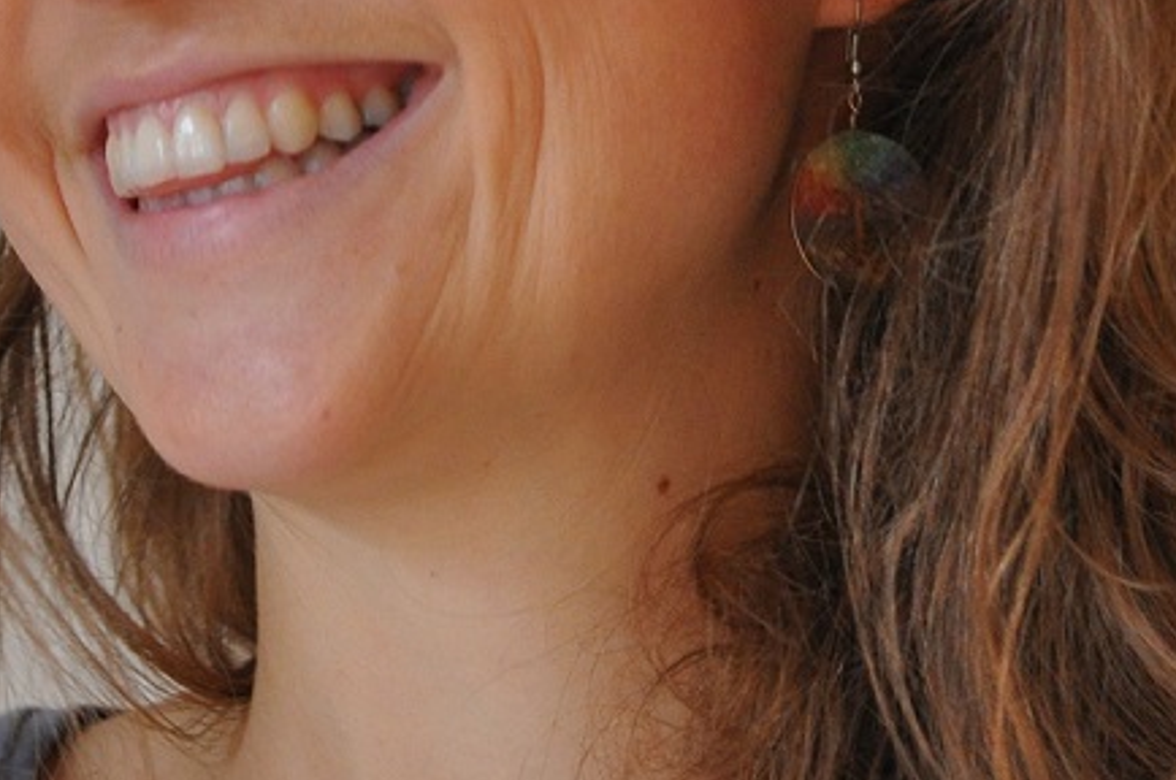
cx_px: 374
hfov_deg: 8.0
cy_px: -103
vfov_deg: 5.3
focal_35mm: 259
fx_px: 8448
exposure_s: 1/50
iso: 800
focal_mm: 50
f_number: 3.5
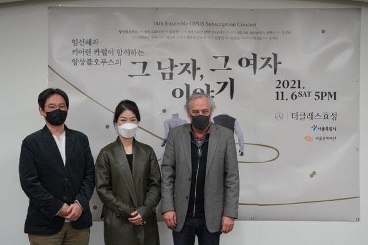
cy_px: 122
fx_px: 511
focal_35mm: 50
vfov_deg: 27.0
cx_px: 184
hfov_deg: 39.6
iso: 2000
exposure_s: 1/160
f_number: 4
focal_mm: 50
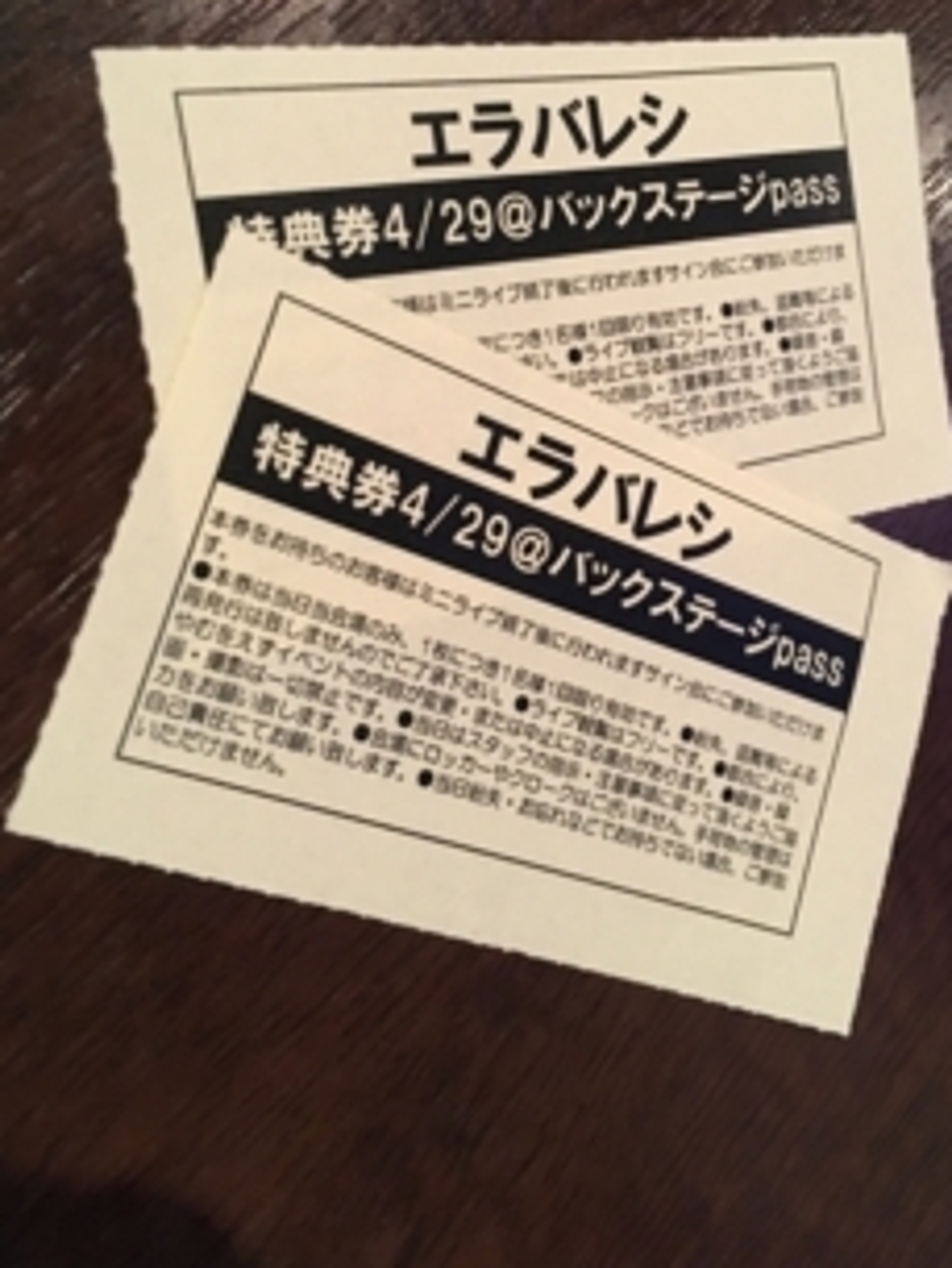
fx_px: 1392
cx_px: 540
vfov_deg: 48.4
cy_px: 453
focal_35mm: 38
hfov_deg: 37.7
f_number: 2.2
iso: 200
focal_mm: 4.15
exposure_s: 1/30
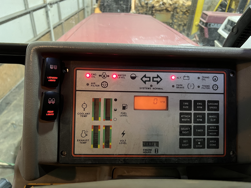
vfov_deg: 53.1
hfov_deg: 67.3
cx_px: 126
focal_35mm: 26
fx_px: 189
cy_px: 94
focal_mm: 5.7
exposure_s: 1/30
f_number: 1.5
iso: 500
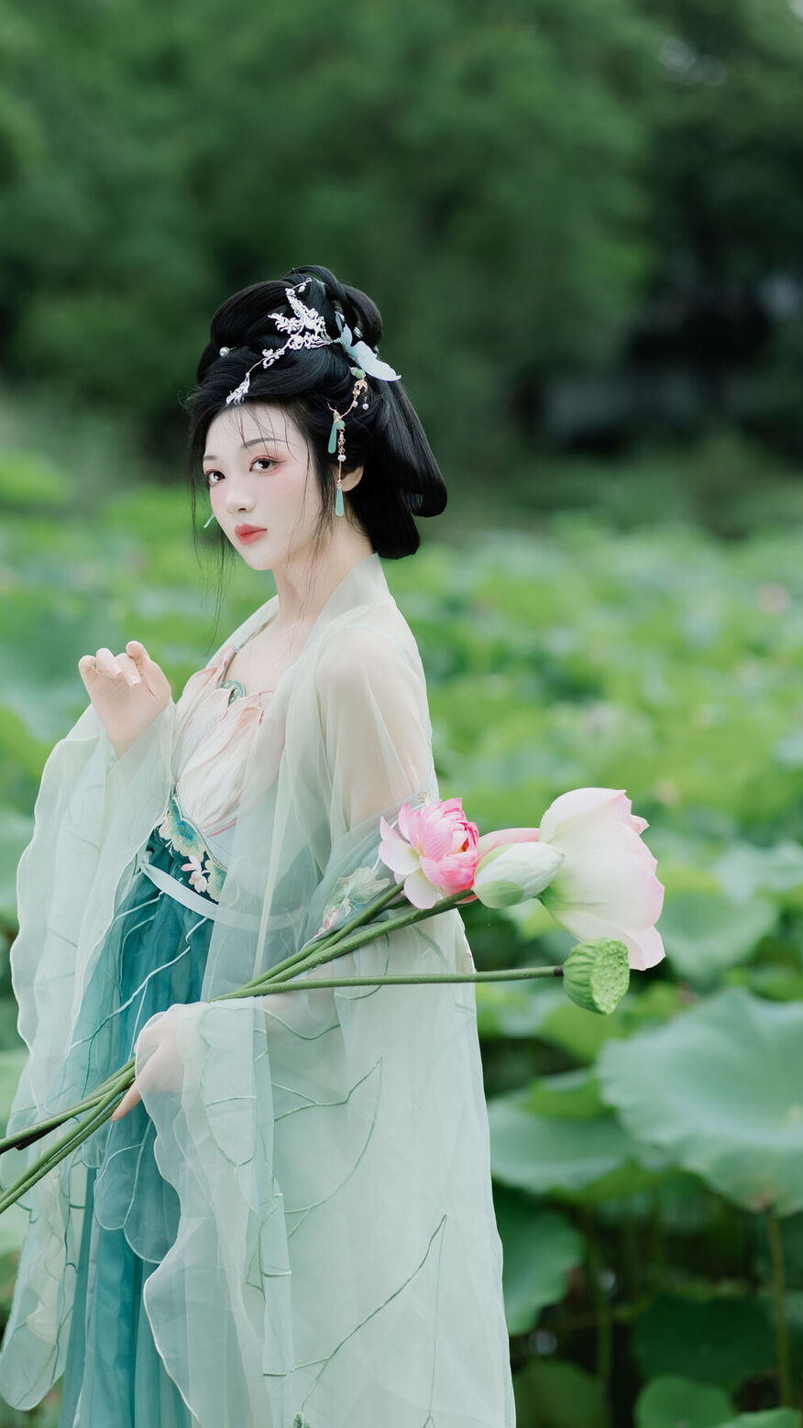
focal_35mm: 90
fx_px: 3408
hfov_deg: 13.4
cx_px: 349
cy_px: 717
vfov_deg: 23.7
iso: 100
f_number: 2
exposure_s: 1/640
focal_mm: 85
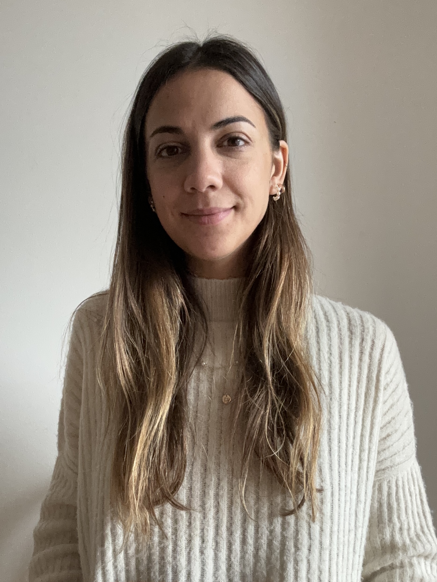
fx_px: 505
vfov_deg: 60.0
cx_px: 218
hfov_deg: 46.8
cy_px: 291
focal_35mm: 30
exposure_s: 1/60
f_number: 1.9
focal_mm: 2.69
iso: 320
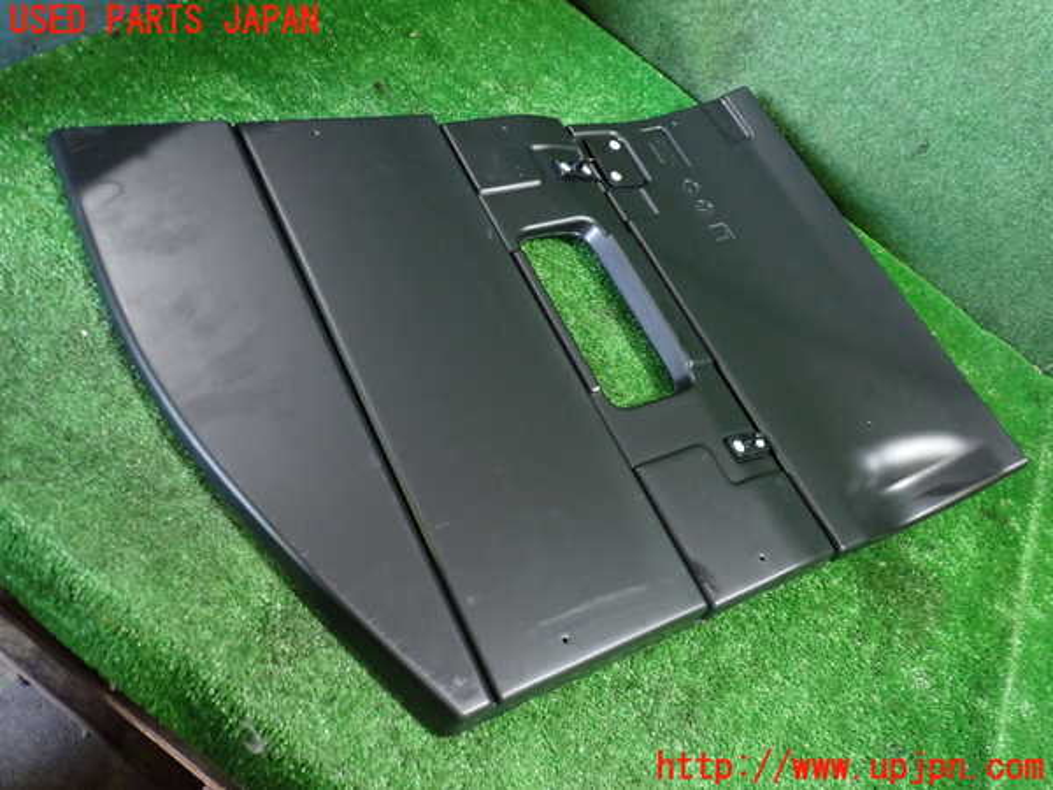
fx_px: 913
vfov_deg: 46.8
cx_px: 526
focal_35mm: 30
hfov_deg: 60.0
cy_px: 395
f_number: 2.3
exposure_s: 1/30
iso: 400
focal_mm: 5.4
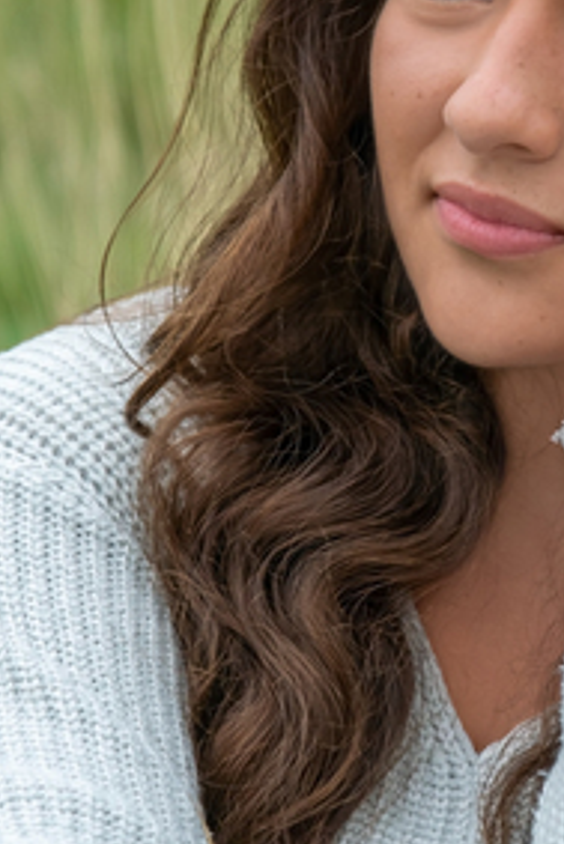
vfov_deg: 8.0
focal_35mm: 256
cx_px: 555
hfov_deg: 5.4
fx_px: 6008
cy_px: 382
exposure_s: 1/100
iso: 200
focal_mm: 70
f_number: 3.2
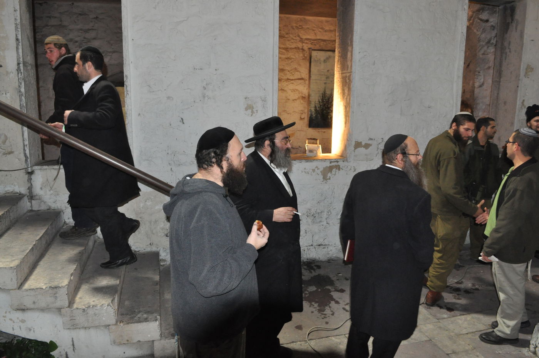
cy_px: 179
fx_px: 381
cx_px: 270
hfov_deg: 70.5
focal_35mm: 26
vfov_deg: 50.3
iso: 2000
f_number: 5
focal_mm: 17
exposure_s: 1/60
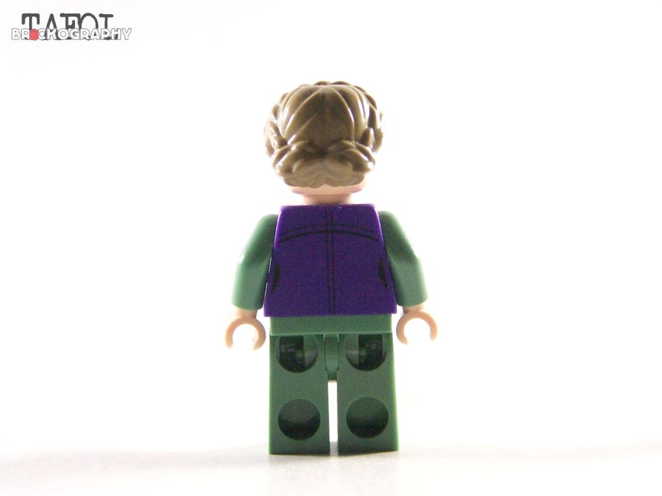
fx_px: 2008
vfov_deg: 14.1
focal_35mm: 105
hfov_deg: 18.7
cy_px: 248
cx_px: 331
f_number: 3.2
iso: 400
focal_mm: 17.5
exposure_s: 1/60
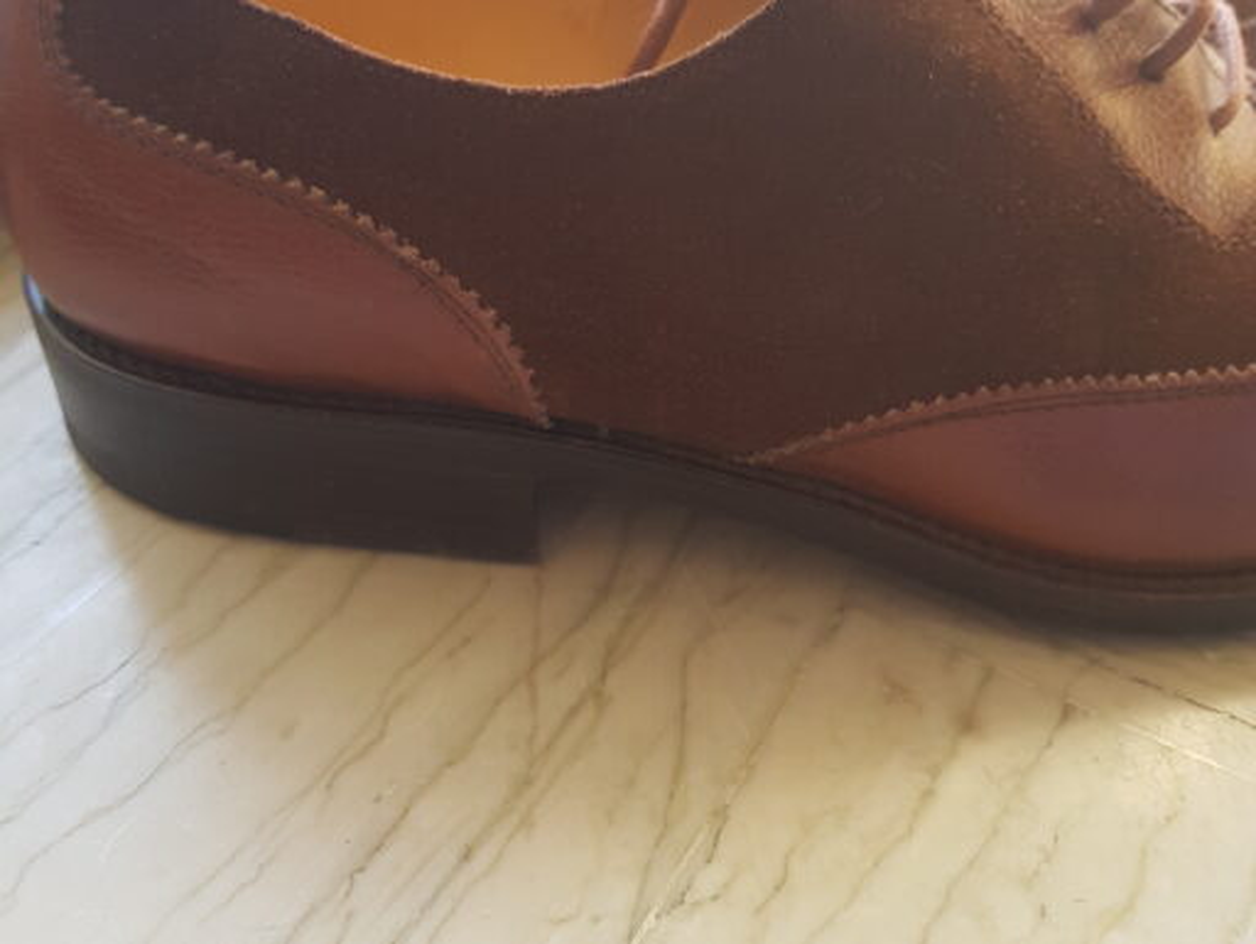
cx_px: 628
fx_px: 944
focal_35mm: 26
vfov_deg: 53.1
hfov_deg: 67.3
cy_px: 472
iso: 80
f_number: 1.7
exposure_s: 1/50
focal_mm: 4.2
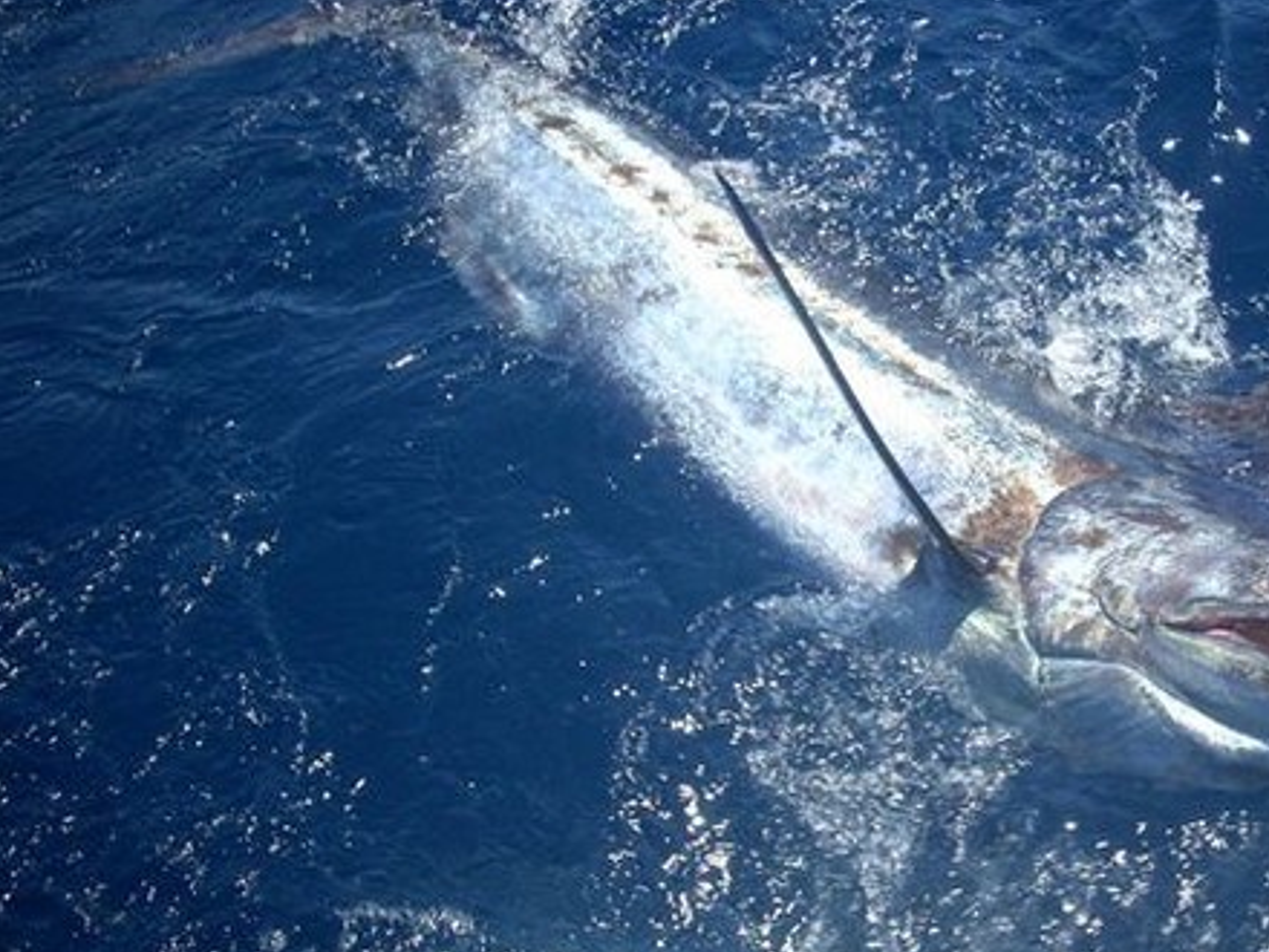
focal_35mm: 53
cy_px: 441
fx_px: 1943
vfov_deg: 27.5
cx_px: 857
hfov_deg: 35.8
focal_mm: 6.2
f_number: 5.6
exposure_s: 1/210
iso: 64
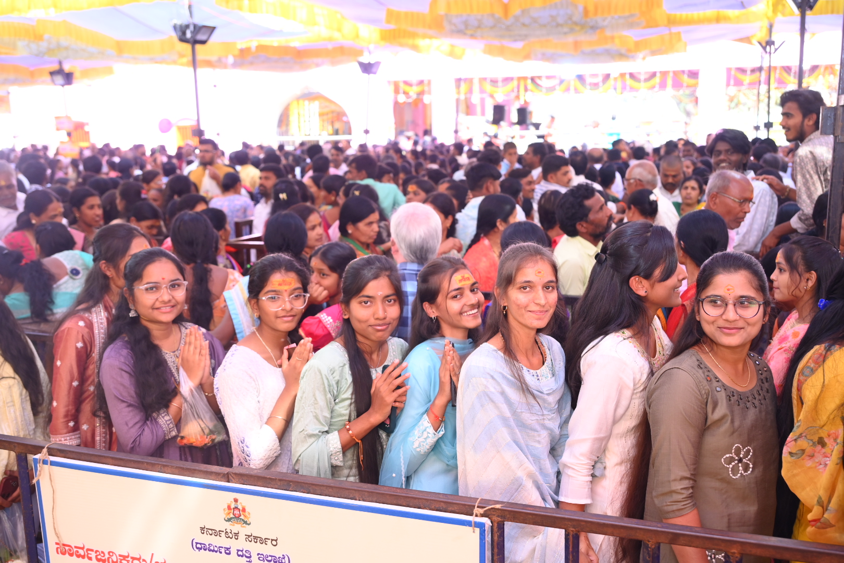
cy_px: 282
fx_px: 809
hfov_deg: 55.1
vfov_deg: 38.4
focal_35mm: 34
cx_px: 422
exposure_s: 1/125
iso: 800
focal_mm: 34.5
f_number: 4
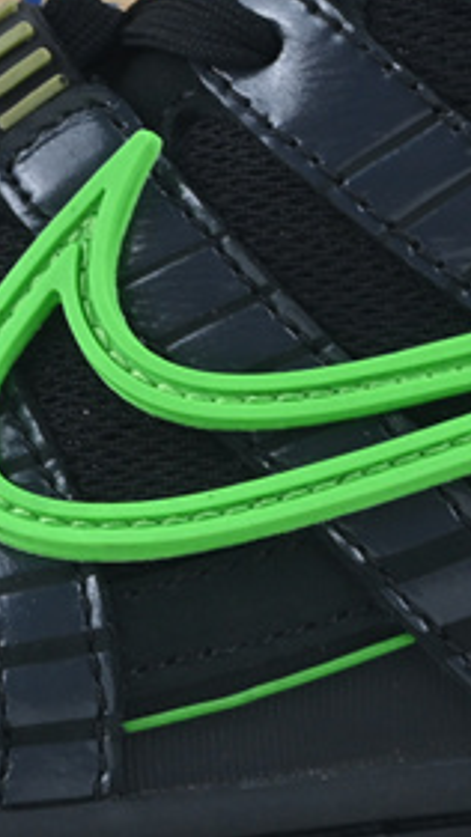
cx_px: 161
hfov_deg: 5.7
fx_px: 4689
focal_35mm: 211
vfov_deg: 10.2
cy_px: 480
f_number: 10
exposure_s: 1/15
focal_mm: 31.5
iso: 100
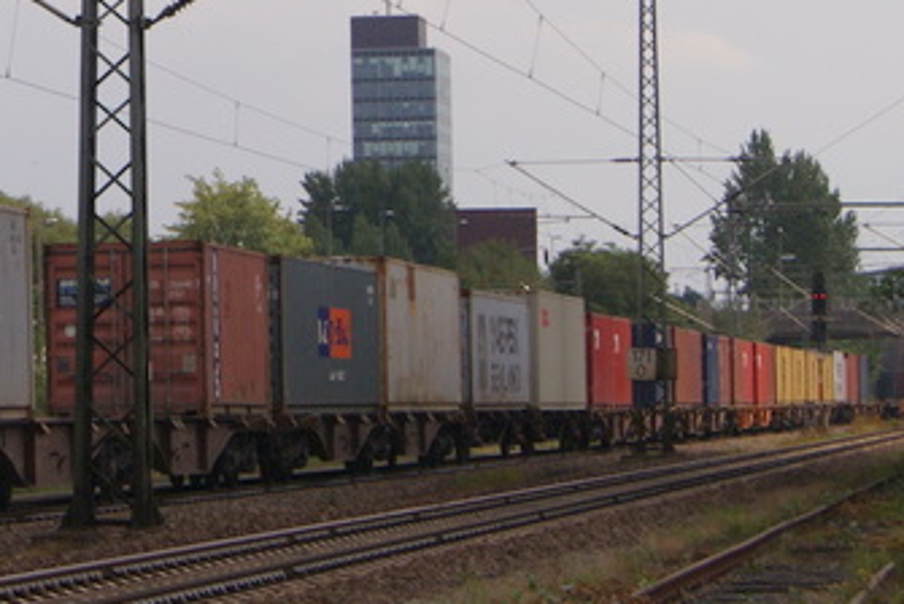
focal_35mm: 207
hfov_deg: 9.8
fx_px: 5191
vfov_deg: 6.6
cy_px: 32
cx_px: -108
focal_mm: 45
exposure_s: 1/1000
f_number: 10
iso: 200
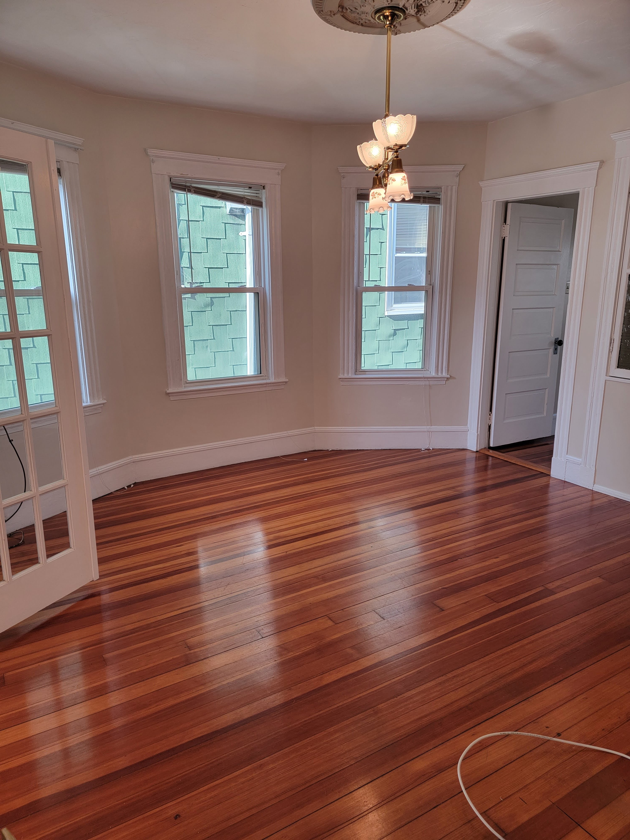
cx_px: 315
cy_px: 420
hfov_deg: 56.8
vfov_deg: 71.6
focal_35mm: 24
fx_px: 582
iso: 64
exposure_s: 1/119
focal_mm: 6.7
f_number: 1.8
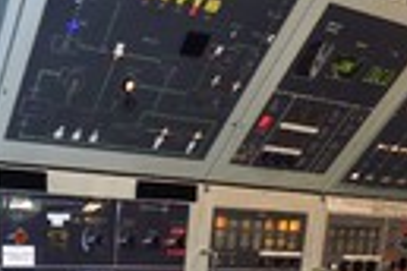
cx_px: -9
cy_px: 432
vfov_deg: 21.8
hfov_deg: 36.0
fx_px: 554
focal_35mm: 49
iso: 1000
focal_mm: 15
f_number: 8
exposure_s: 1/15
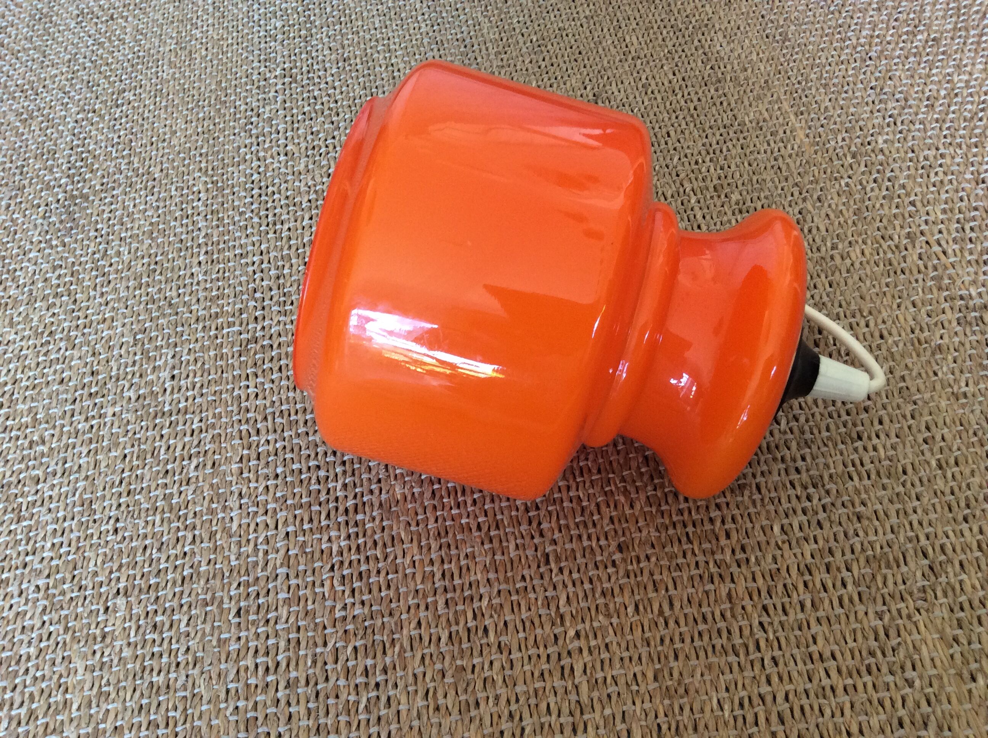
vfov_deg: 44.1
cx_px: 494
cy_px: 369
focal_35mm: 32
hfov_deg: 56.9
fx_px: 912
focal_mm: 3.3
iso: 125
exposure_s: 1/25
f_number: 2.4
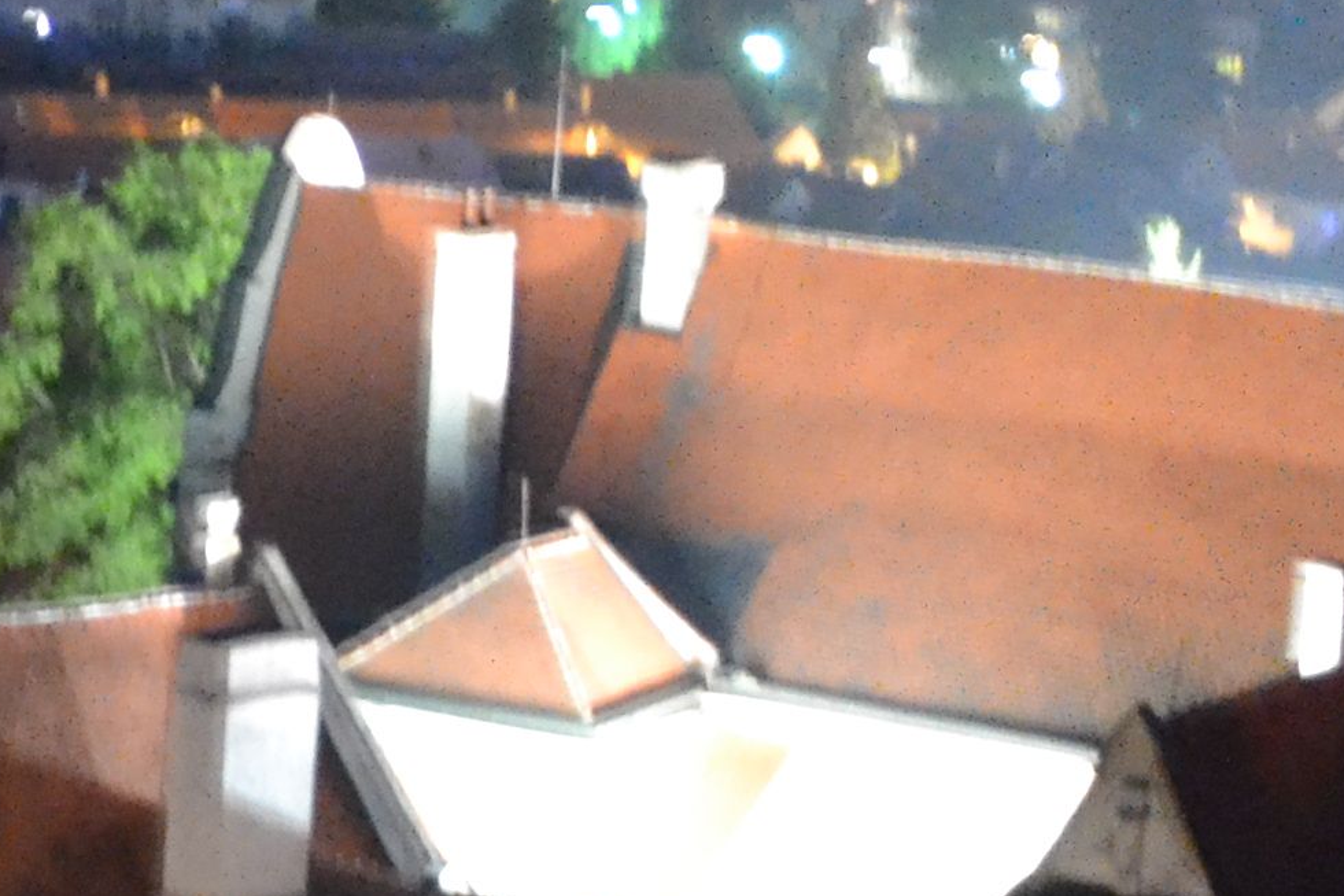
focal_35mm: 127
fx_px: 4740
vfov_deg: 10.7
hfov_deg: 15.6
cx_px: -263
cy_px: 80
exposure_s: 1.6
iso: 3200
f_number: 3.5
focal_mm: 18
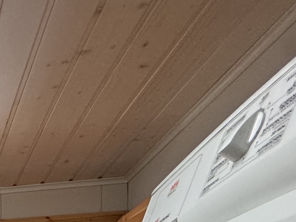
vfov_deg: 20.6
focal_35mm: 53
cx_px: -155
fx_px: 453
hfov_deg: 26.0
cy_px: 384
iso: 250
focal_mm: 2.22
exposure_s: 1/100
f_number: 2.2
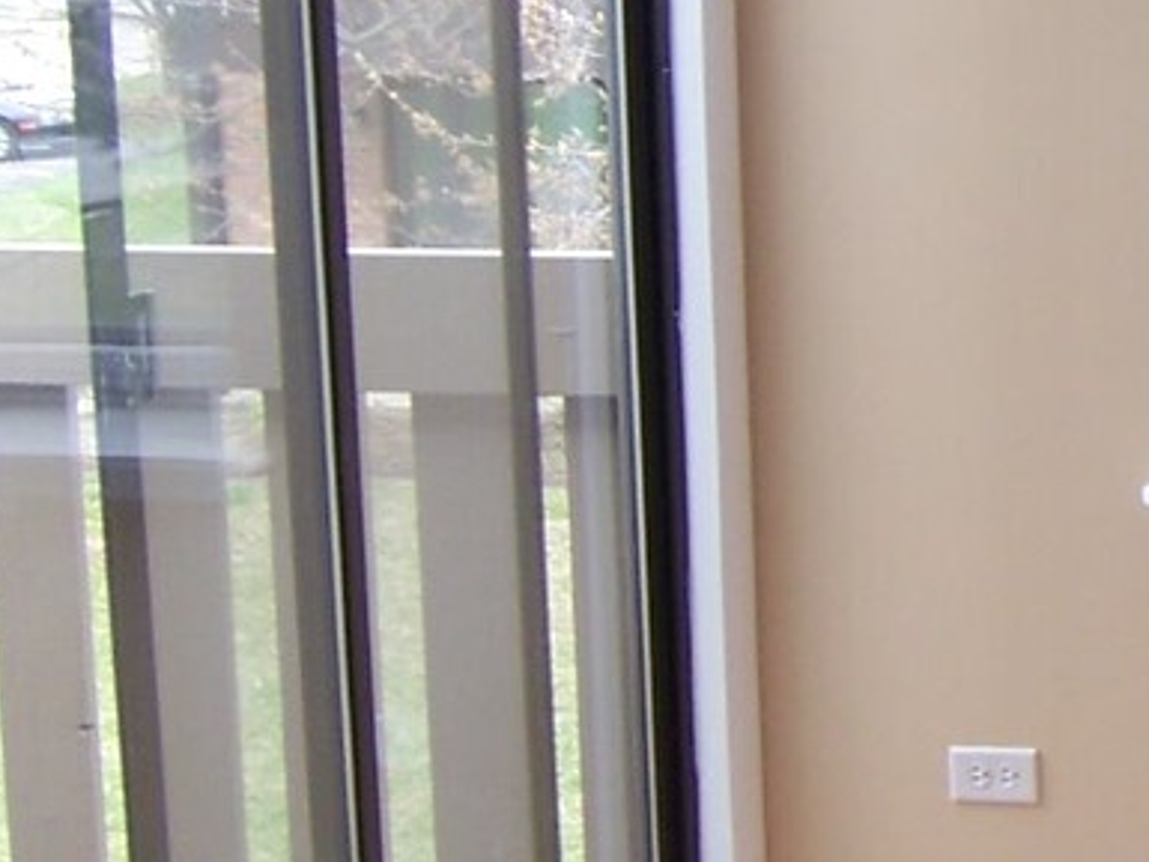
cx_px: 1606
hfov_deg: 20.3
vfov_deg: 17.0
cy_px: 140
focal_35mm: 86
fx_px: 2855
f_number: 2.8
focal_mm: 3.8
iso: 64
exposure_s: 1/60
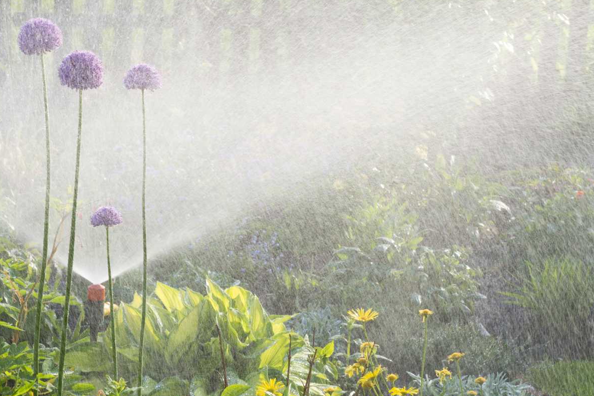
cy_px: 208
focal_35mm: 121
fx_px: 1996
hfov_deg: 16.9
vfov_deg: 11.3
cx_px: 227
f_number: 10
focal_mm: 70
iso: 160
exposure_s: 1/100
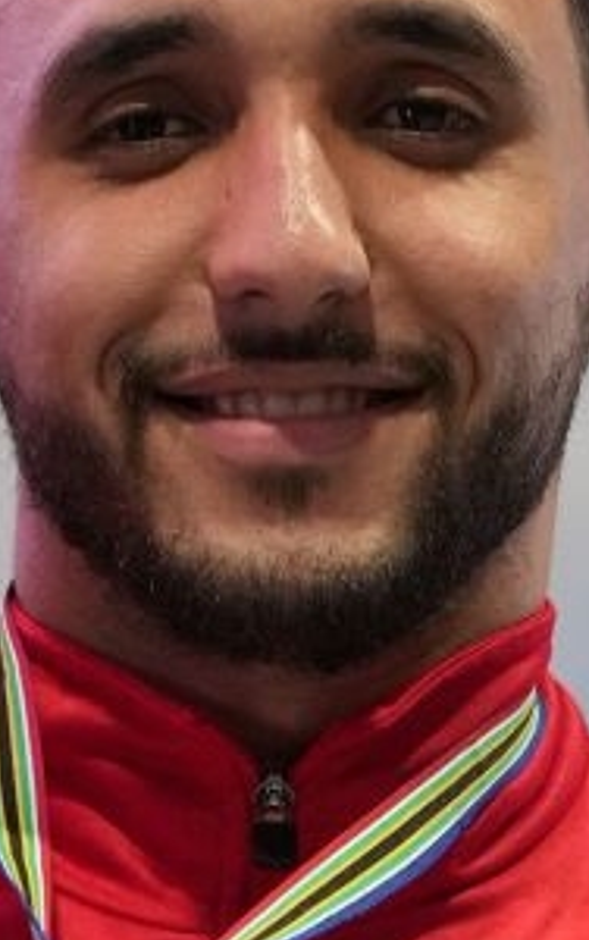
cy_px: 730
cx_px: 320
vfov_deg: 1.7
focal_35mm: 1223
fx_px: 31351
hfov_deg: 1.1
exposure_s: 1/250
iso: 2500
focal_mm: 200
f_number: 2.8
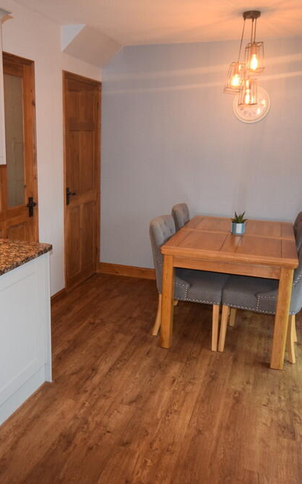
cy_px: 238
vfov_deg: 61.6
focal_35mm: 31
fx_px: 406
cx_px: 115
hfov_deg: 40.6
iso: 1250
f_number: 4.5
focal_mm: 13
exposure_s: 1/60
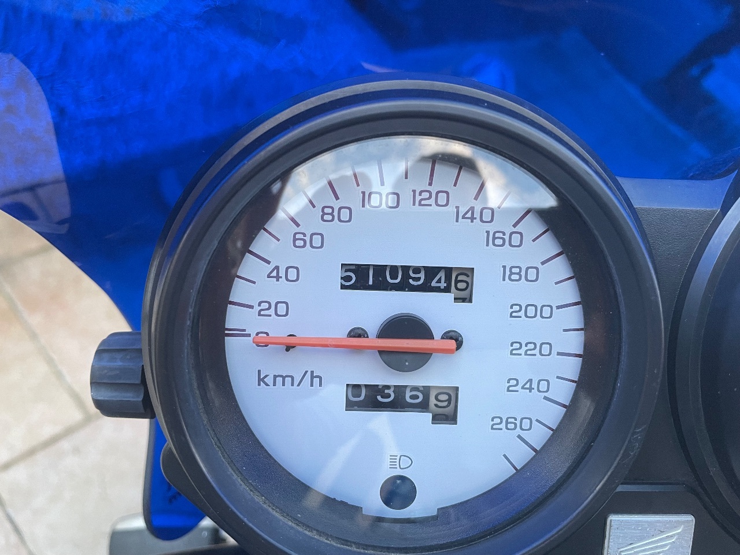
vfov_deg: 53.1
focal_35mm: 26
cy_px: 278
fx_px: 556
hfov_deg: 67.3
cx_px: 370
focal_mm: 4.2
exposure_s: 1/100
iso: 125
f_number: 1.6
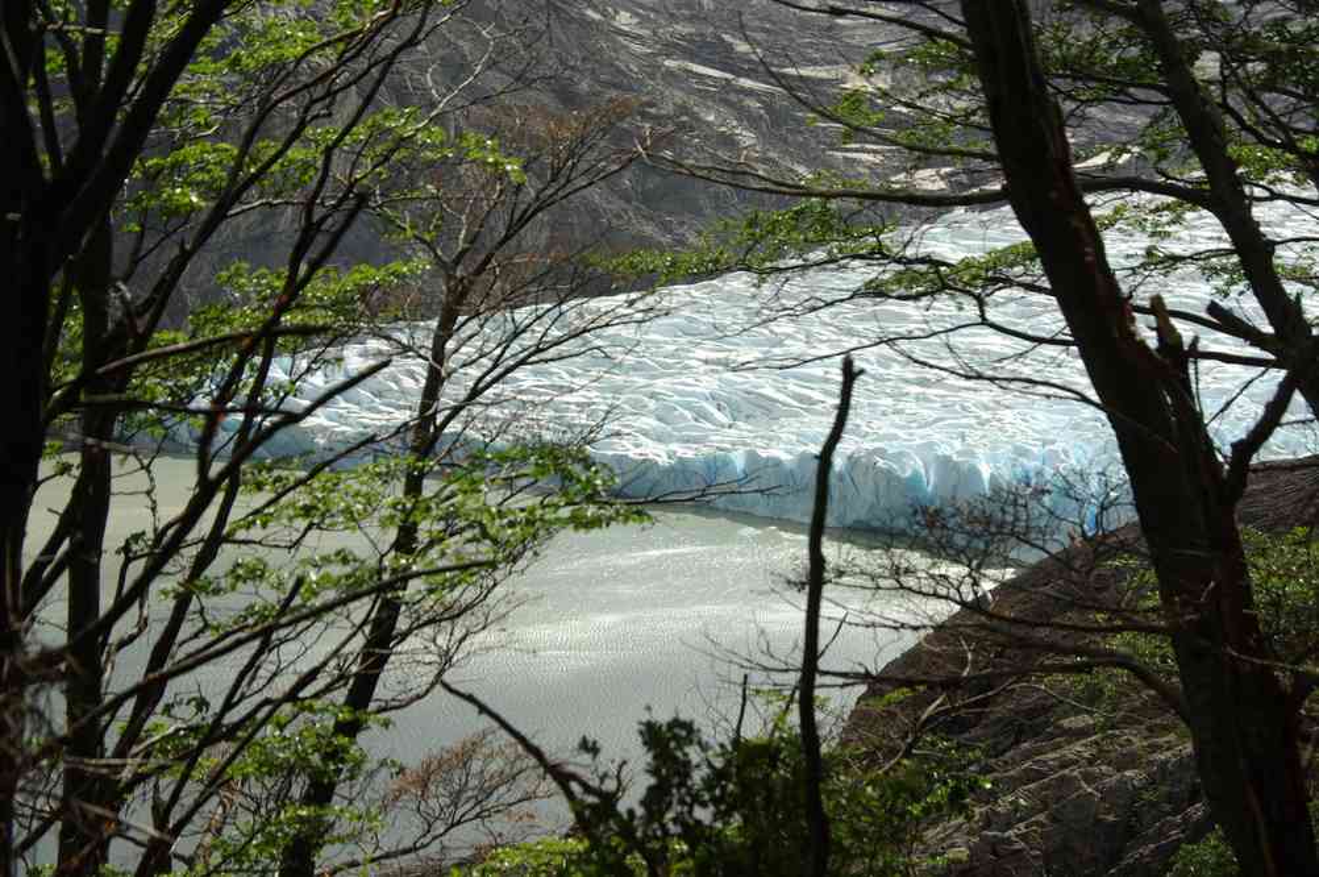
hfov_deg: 23.4
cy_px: 438
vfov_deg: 15.7
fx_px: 3184
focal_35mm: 87
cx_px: 660
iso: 100
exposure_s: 1/250
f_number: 9.5
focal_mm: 57.5
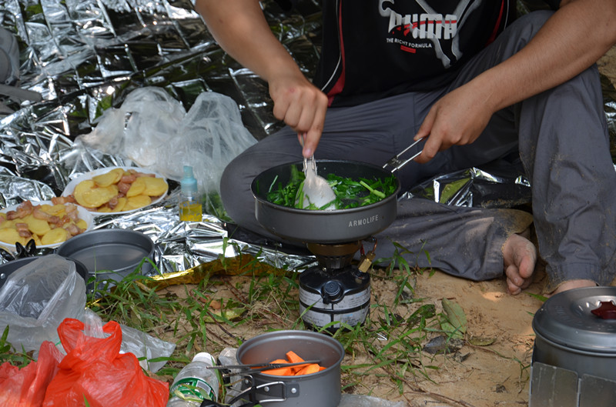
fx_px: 1920
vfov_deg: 12.1
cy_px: 204
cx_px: 308
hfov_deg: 18.2
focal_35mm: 112
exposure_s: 1/30
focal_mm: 75
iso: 100
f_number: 5.6
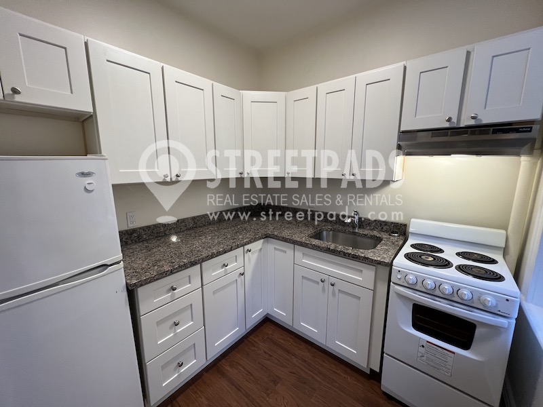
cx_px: 272
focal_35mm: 13
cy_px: 204
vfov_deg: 89.9
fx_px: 204
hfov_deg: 106.2
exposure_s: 1/60
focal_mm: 1.57
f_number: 1.8
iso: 160
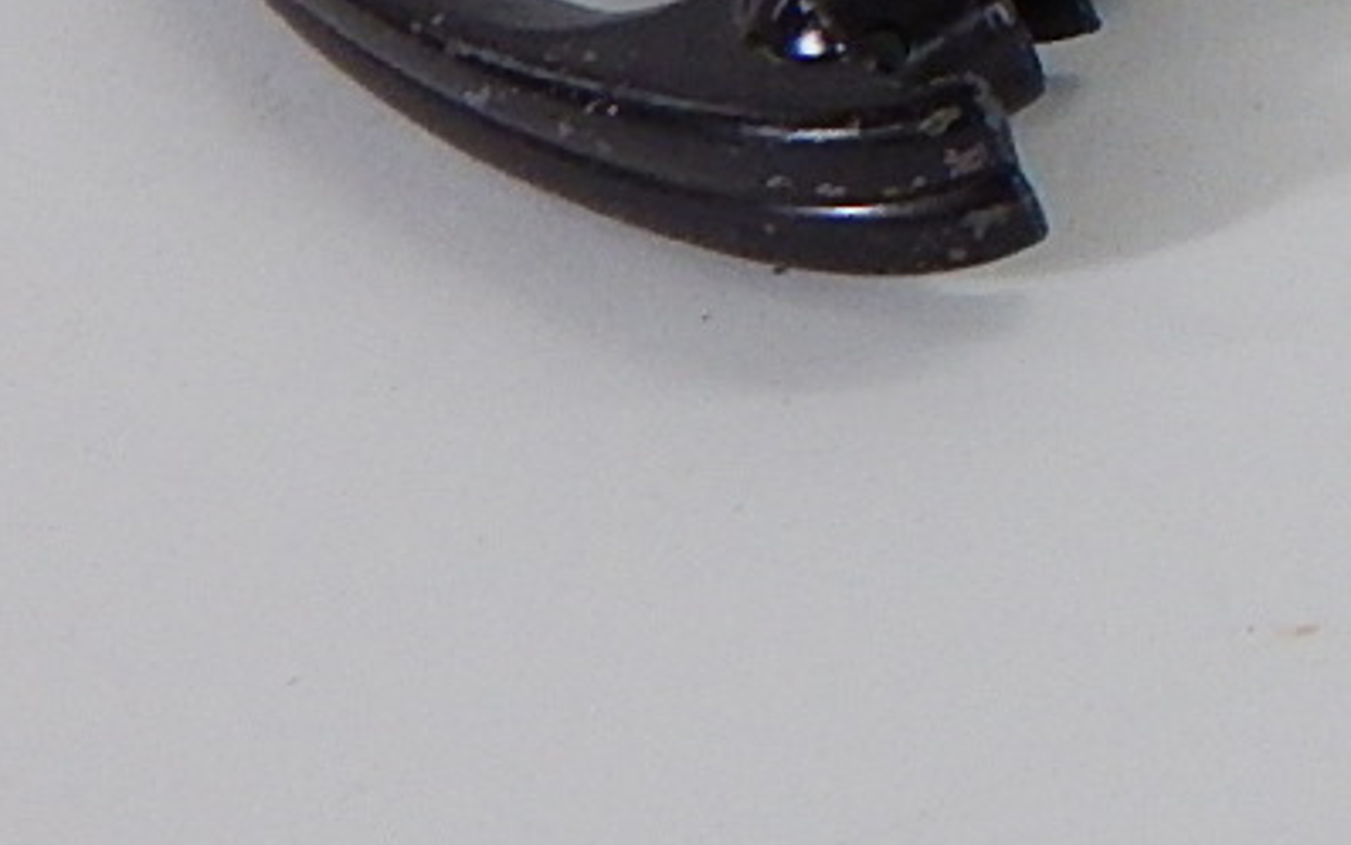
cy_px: -1161
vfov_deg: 8.3
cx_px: 2682
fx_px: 5340
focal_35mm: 145
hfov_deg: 12.7
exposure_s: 1/200
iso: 400
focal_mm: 6.1
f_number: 3.3
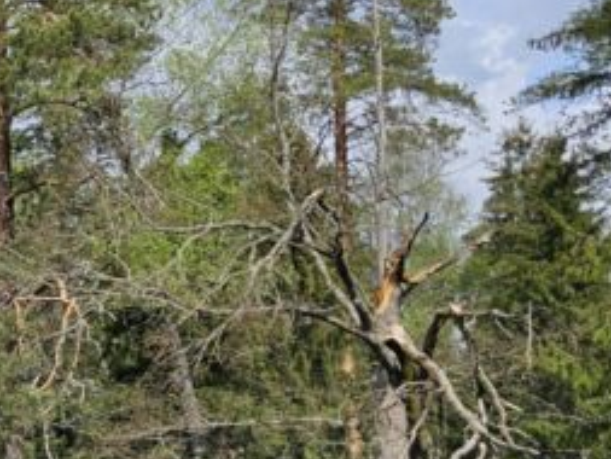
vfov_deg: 15.4
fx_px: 1642
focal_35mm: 93
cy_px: 522
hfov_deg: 16.6
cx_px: -565
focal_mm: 6.3
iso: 10
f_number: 1.7
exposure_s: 1/965
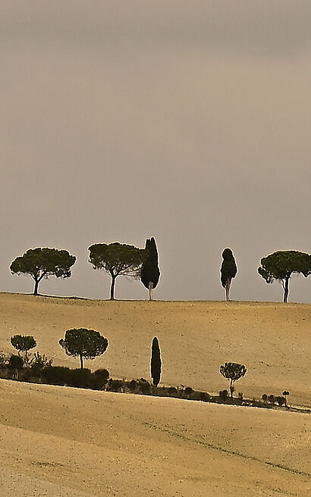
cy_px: 397
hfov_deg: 2.0
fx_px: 9100
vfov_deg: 3.1
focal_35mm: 671
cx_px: 67
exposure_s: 1/2500
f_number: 4
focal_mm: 120
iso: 125
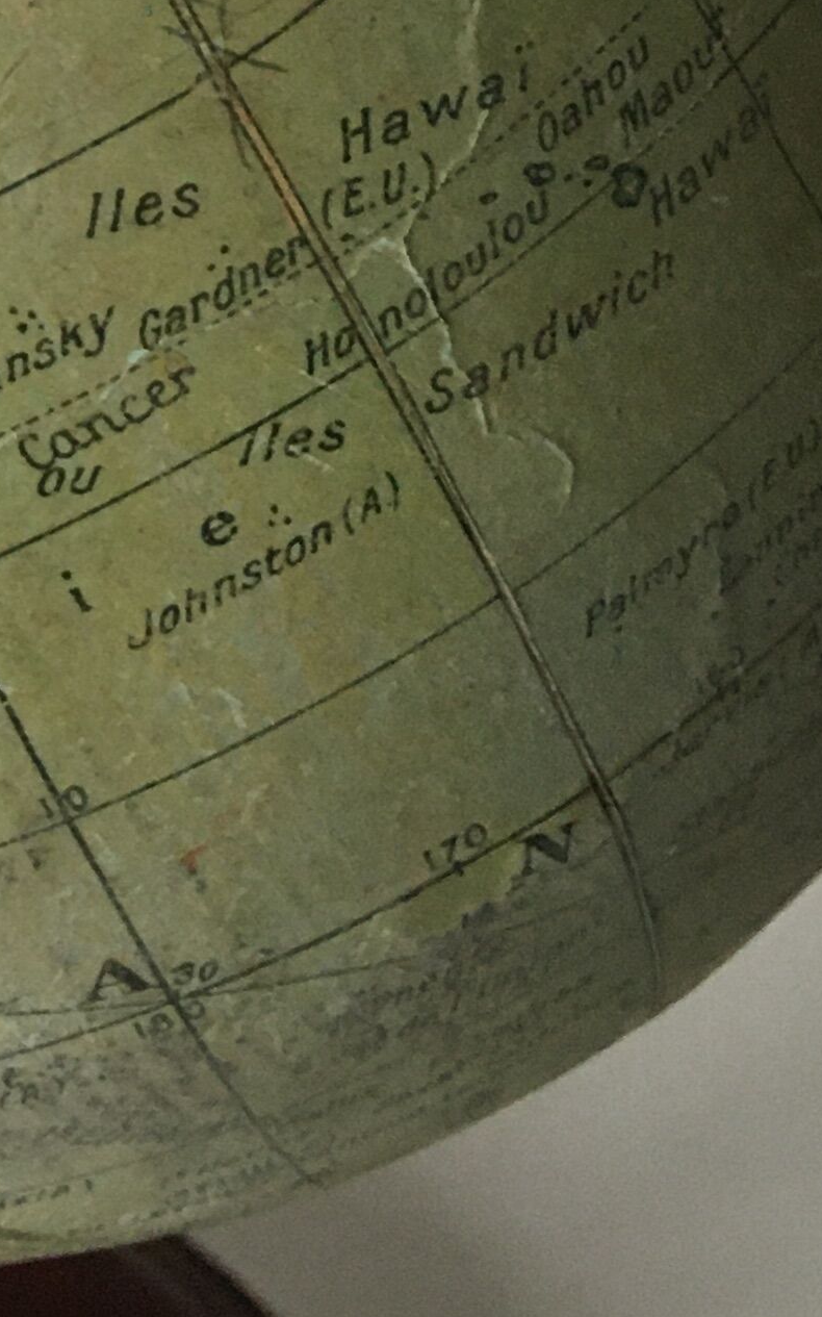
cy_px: -223
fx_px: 3515
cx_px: -247
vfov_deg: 20.0
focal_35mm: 98
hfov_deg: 12.9
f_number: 2.2
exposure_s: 1/33
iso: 160
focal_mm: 4.15
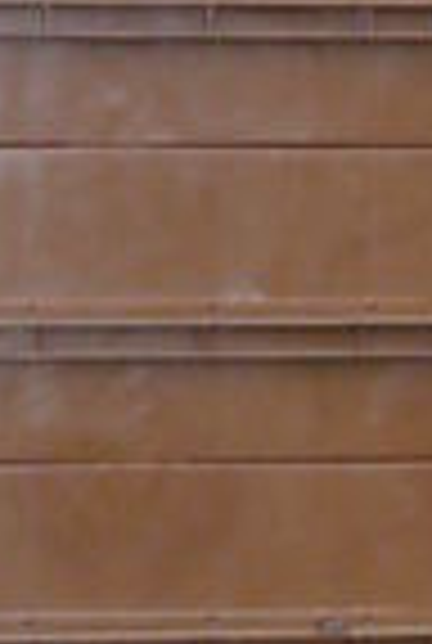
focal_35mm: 209
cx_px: 202
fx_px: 3744
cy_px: 387
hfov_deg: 6.6
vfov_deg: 9.8
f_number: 4.2
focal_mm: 8.69
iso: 320
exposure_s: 1/500
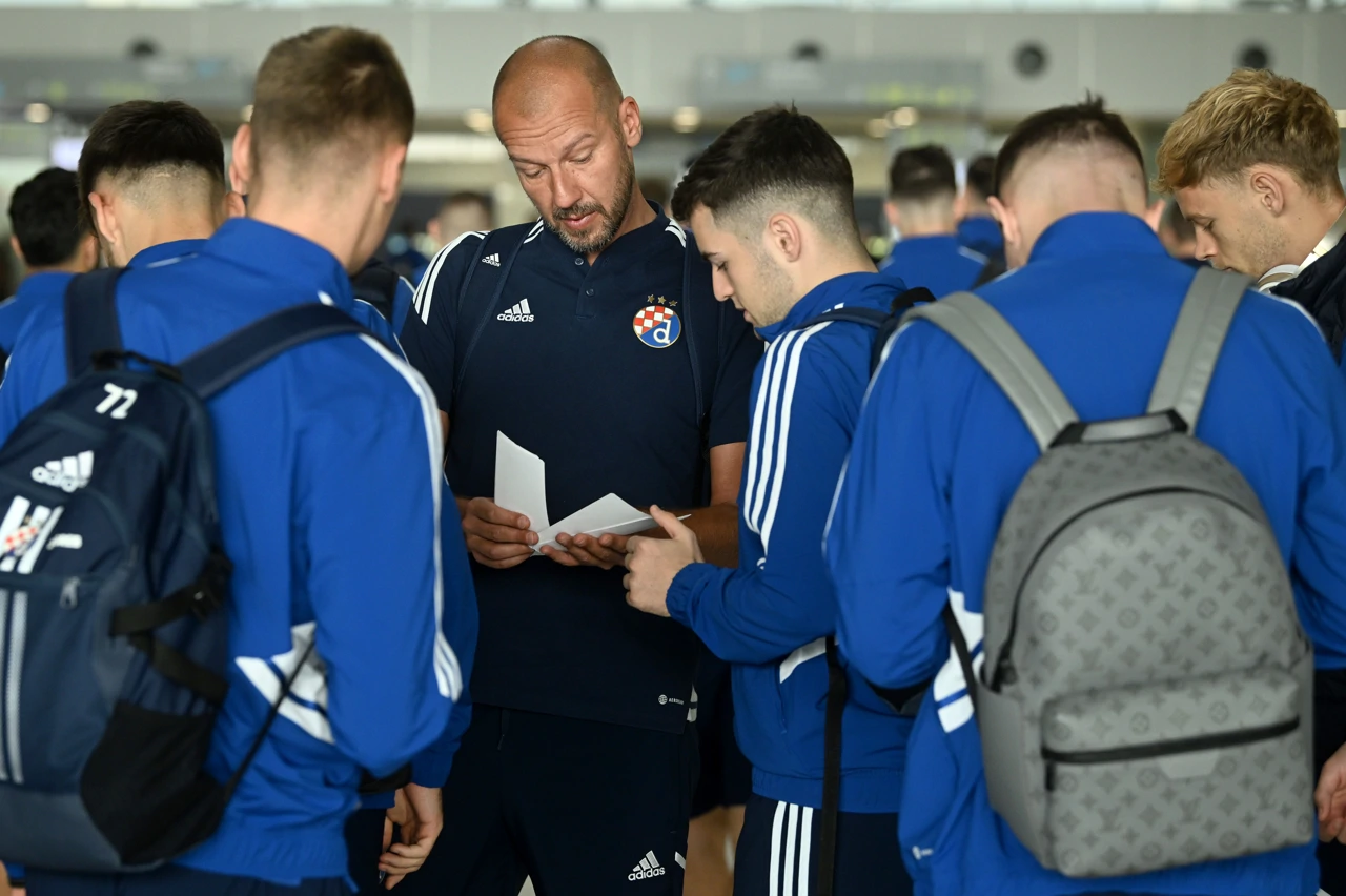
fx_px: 4185
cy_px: 448
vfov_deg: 12.2
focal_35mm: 112
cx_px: 673
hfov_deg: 18.3
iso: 1250
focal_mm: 112
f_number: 4
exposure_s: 1/320
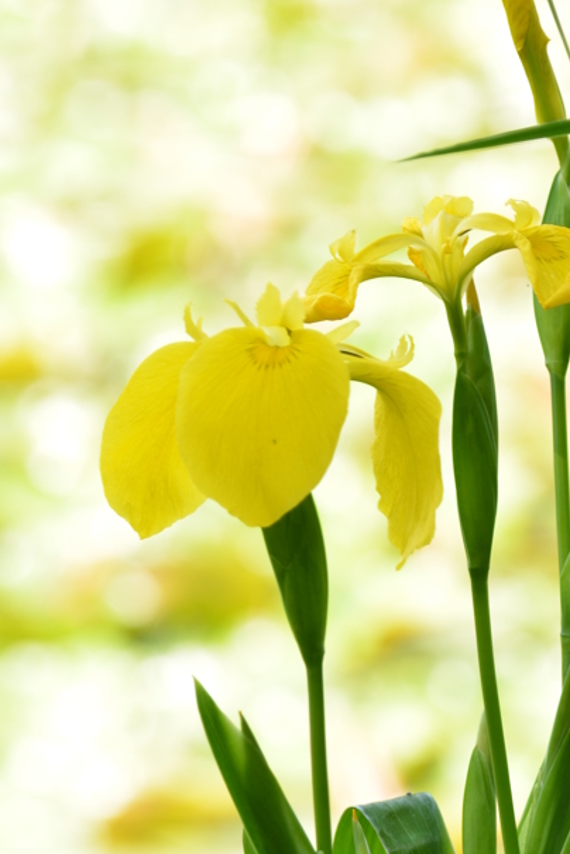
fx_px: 12017
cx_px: 336
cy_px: 406
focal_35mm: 506
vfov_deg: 4.1
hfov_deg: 2.7
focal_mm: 200
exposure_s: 1/30
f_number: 8
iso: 100
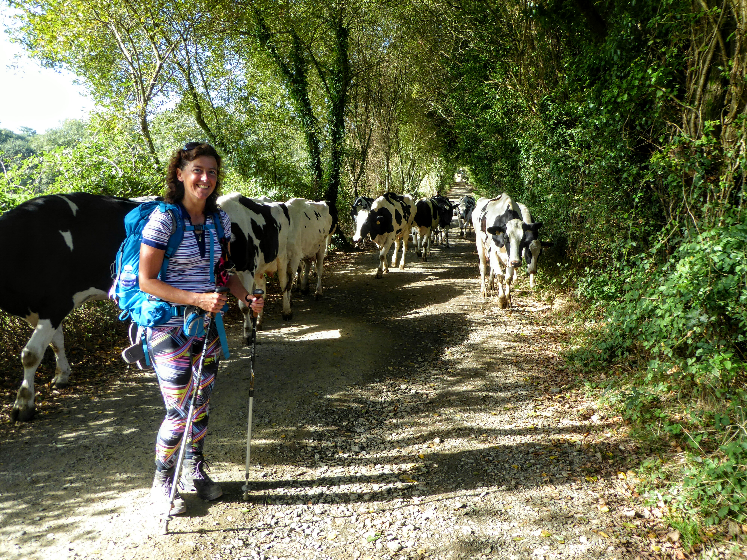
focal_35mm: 29
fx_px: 626
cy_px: 280
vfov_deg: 48.2
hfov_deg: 61.7
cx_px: 374
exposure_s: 1/80
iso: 80
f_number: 3.5
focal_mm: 5
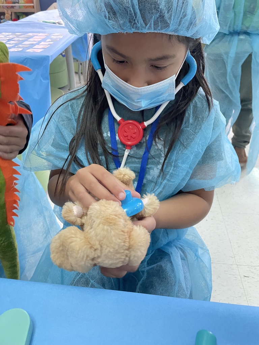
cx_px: 130
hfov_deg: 53.1
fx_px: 259
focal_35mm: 26
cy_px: 172
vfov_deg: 67.3
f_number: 1.6
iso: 500
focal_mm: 4.2
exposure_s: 1/60
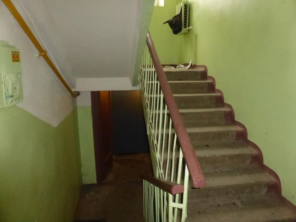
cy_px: 111
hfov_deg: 69.4
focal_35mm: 25
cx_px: 148
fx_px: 214
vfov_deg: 54.9
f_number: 3.3
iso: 800
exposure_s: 1/60
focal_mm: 4.3
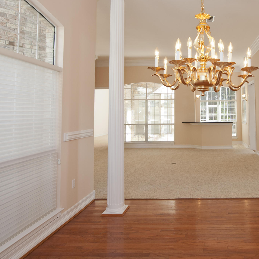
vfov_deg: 60.1
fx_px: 220
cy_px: 96
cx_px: 196
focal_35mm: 26
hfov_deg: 57.6
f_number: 4.5
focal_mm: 14
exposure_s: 1/125
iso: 400
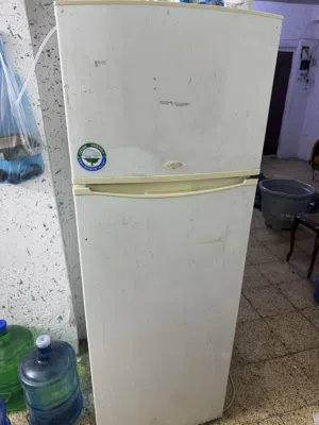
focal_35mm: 24
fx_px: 295
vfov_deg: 71.6
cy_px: 212
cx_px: 160
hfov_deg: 56.8
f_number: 1.78
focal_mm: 6.76
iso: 200
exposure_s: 1/121
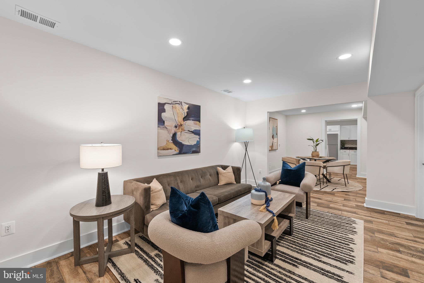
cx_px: 212
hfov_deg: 104.2
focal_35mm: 14
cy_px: 142
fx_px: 165
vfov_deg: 81.3
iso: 400
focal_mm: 14
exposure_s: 1/5
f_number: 8
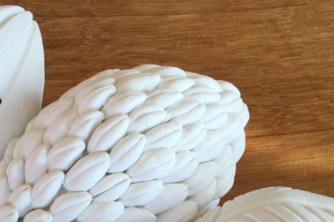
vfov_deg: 18.9
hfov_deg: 28.8
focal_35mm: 70
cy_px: 223
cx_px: 147
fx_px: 649
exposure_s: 1/100
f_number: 2.4
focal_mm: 3.3
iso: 40
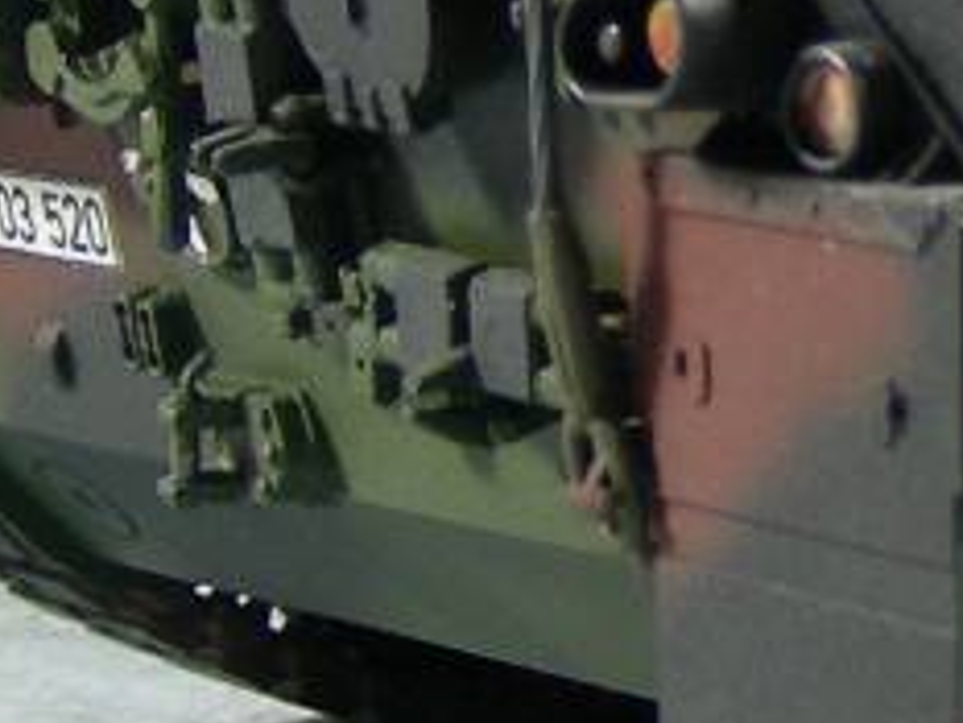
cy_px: -190
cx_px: 1562
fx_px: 4537
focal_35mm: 163
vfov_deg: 9.0
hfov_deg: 11.5
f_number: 3.5
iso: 50
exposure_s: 1/10.7
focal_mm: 6.3
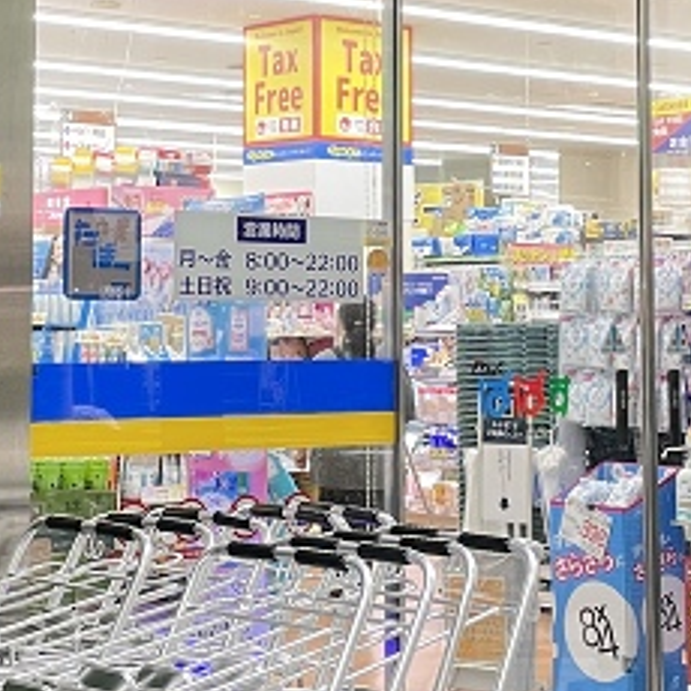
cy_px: 176
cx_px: 297
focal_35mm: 90
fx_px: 2033
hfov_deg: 19.3
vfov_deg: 19.2
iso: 100
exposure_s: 1/50
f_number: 1.6
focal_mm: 4.2
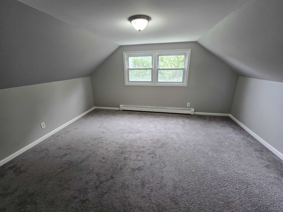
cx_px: 142
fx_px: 106
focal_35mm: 13
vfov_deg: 89.9
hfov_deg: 106.2
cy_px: 106
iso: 125
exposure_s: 1/60
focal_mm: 2.2
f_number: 2.2
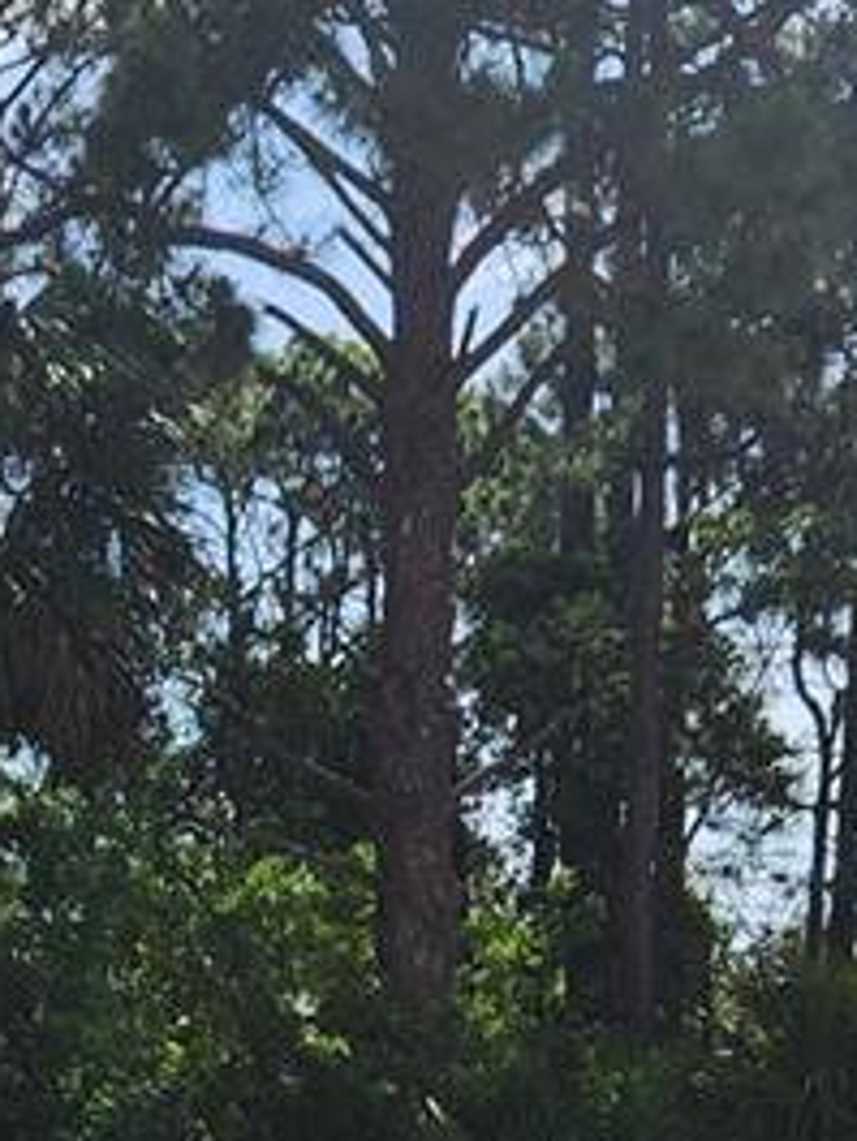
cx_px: -17
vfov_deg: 18.2
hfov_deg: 14.0
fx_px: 3430
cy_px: 1274
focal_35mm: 104
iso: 20
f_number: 1.8
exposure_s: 1/1899
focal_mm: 5.4
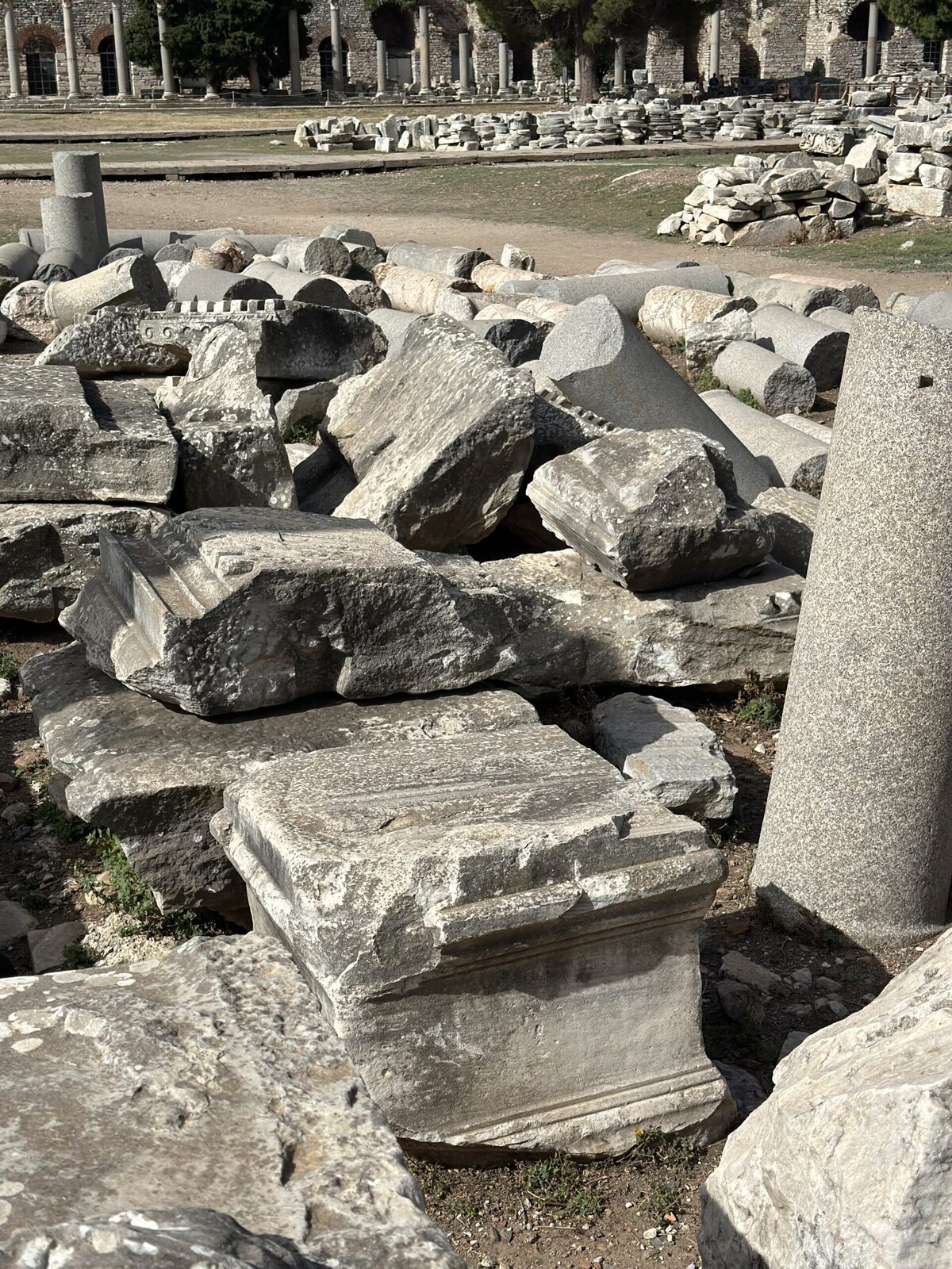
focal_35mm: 48
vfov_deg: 39.7
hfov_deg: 30.3
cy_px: 634
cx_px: 476
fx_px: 1760
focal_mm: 6.86
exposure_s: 1/8197
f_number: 1.78
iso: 100
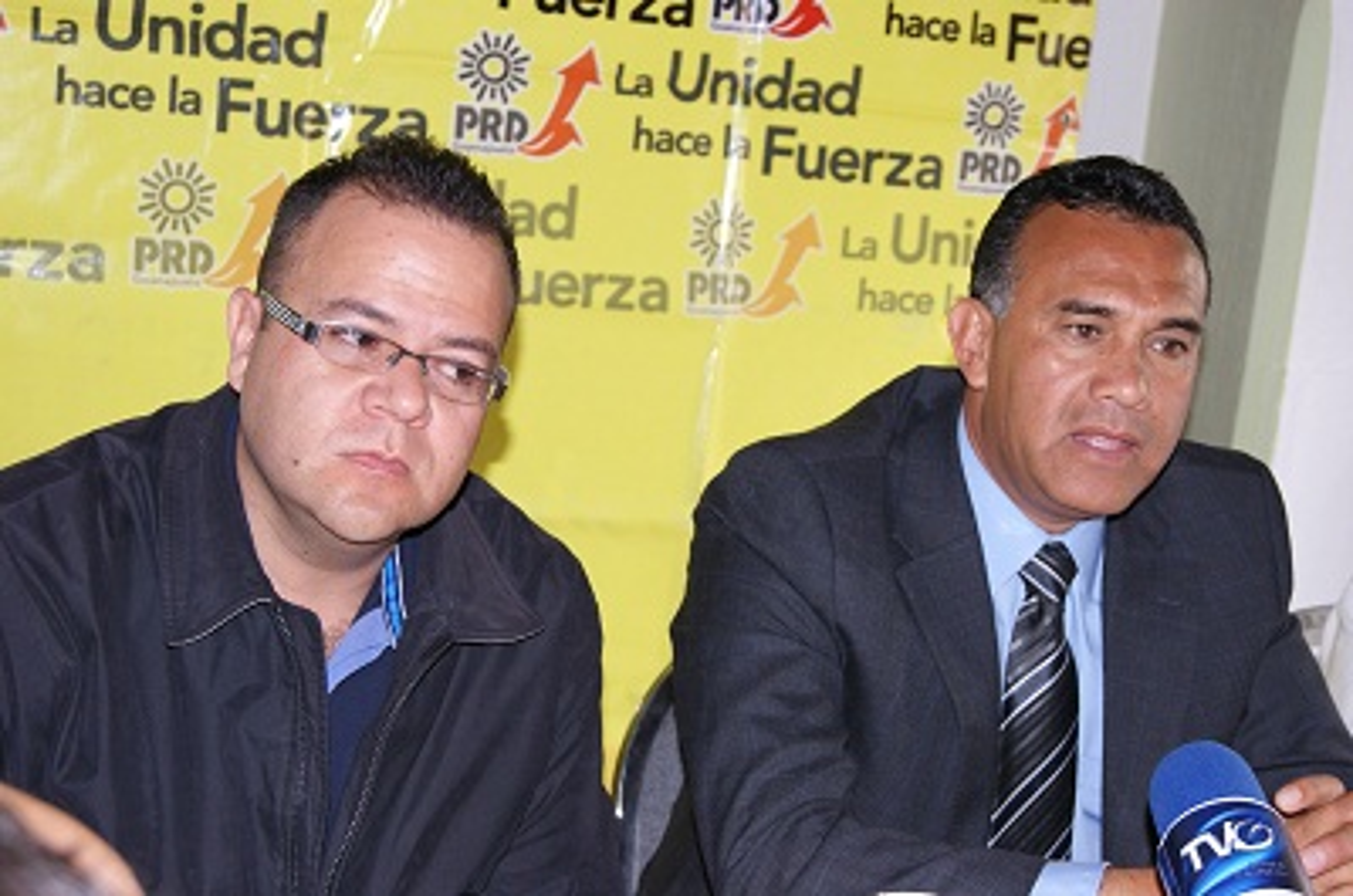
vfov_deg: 22.5
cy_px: 448
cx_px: 676
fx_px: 2250
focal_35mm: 60
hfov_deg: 33.5
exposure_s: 1/60
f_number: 5.6
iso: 400
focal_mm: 40
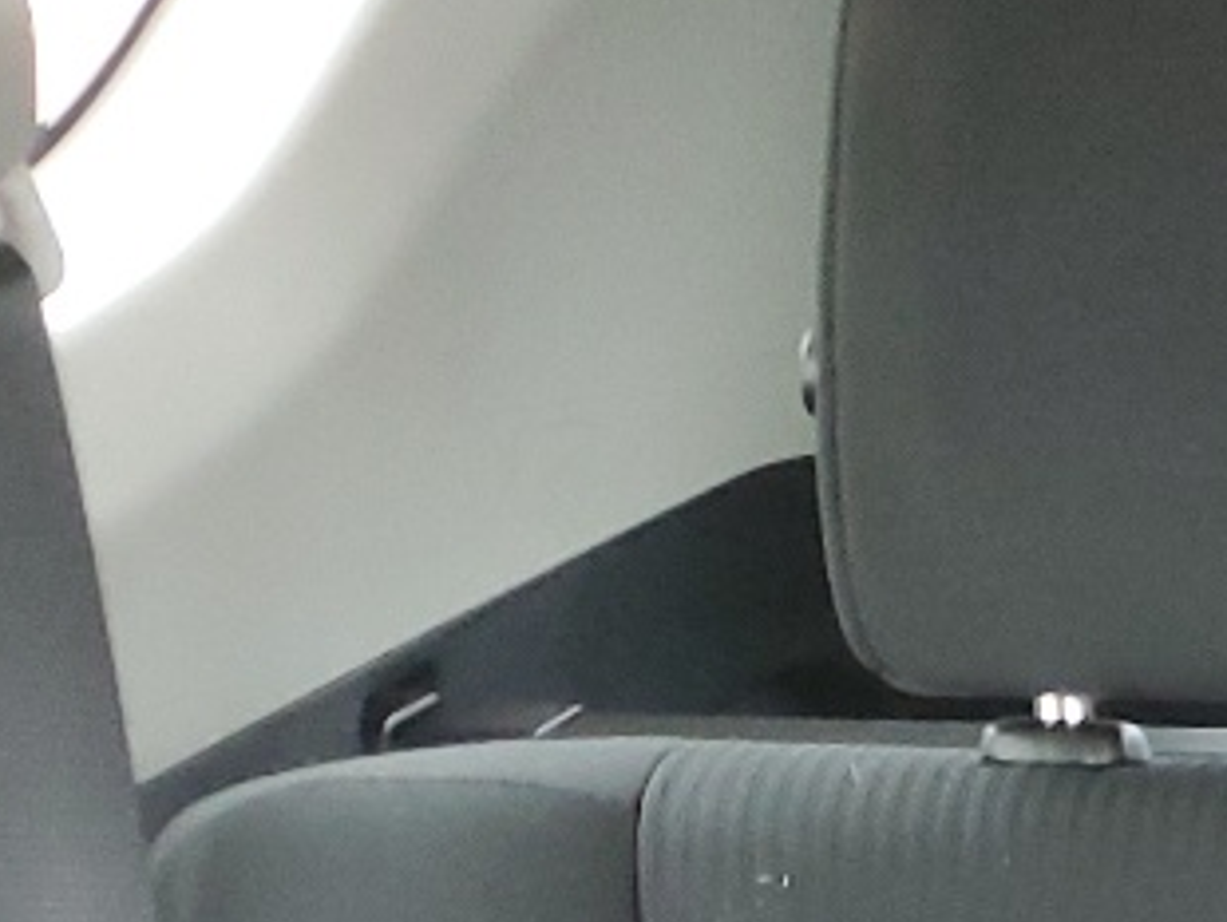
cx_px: 2668
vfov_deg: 10.1
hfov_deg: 12.4
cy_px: 1967
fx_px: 4753
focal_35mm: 134
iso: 194
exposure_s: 1/60.2
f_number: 1.5
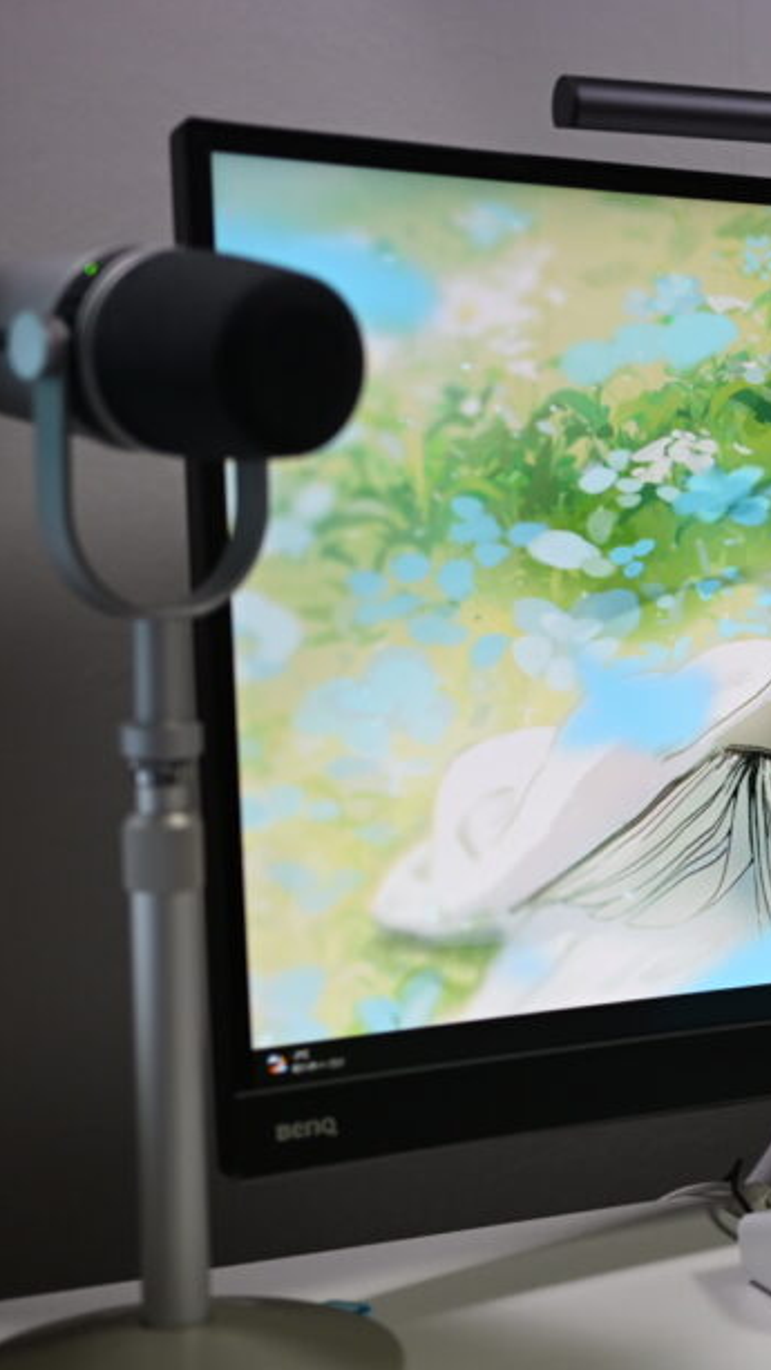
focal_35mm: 70
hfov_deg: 16.3
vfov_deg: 30.1
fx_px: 2543
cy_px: 703
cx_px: 997
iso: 400
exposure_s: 1/160
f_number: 2.8
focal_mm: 40
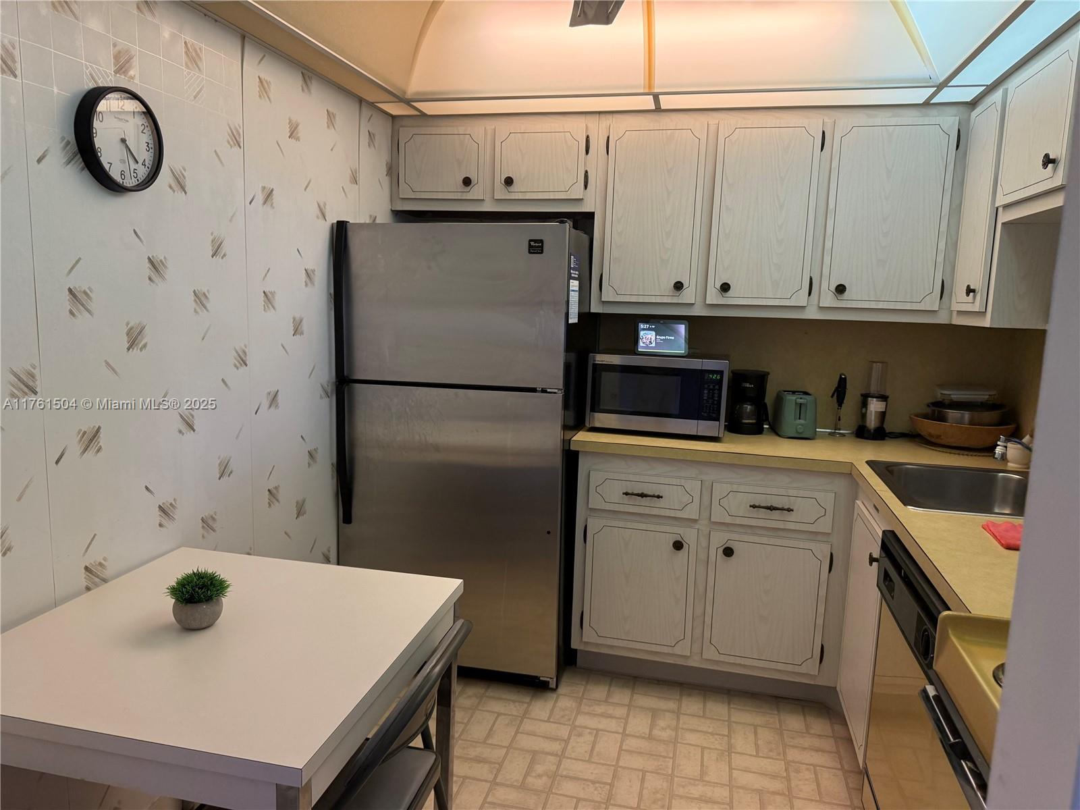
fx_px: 749
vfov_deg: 56.8
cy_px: 405
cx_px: 540
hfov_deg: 71.6
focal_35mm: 24
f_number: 1.78
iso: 200
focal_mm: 6.76
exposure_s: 1/162
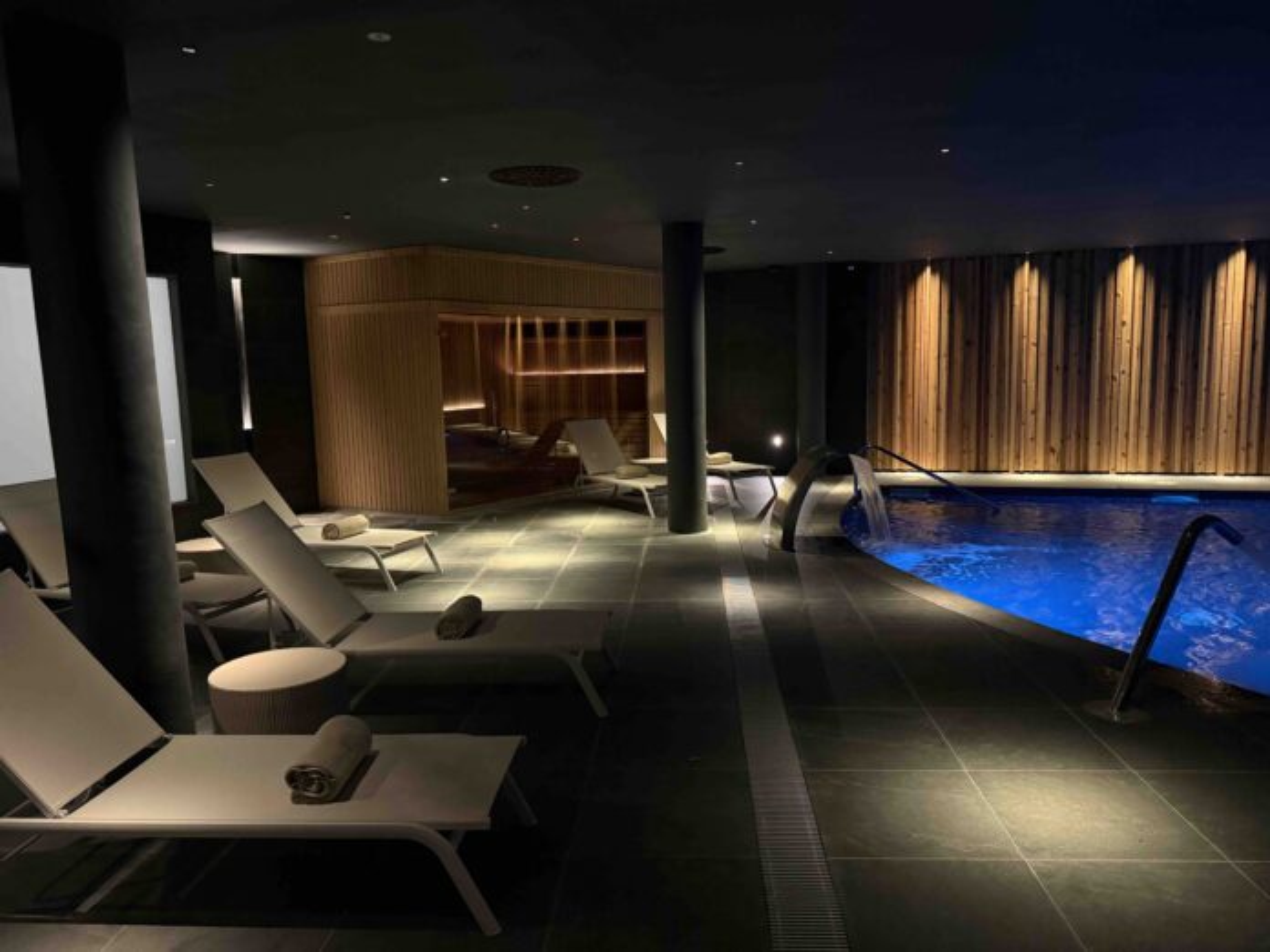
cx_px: 635
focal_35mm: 24
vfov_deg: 56.8
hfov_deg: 71.6
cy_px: 476
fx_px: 881
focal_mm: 6.76
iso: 1250
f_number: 1.78
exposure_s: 1/25
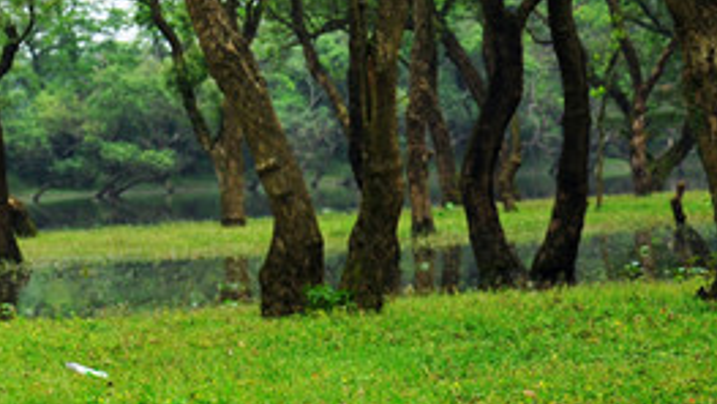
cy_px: 45
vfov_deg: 9.7
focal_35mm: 124
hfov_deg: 16.4
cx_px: -199
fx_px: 2358
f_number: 5
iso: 200
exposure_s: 1/320
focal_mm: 26
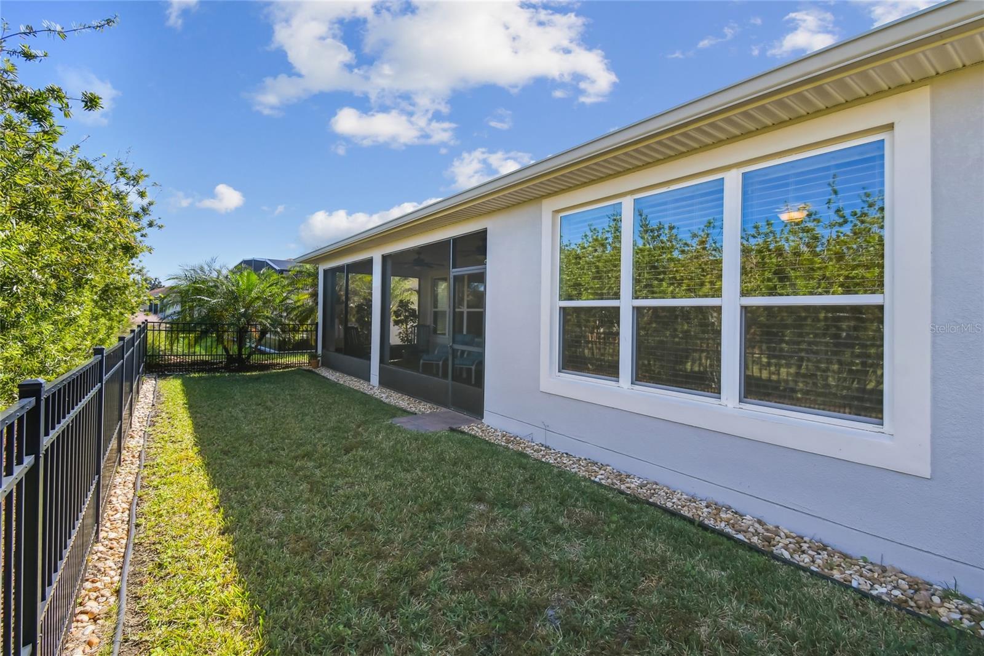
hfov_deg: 100.4
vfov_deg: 77.3
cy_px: 328
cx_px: 492
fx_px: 410
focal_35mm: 15
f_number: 7.1
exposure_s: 1/400
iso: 100
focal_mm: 10
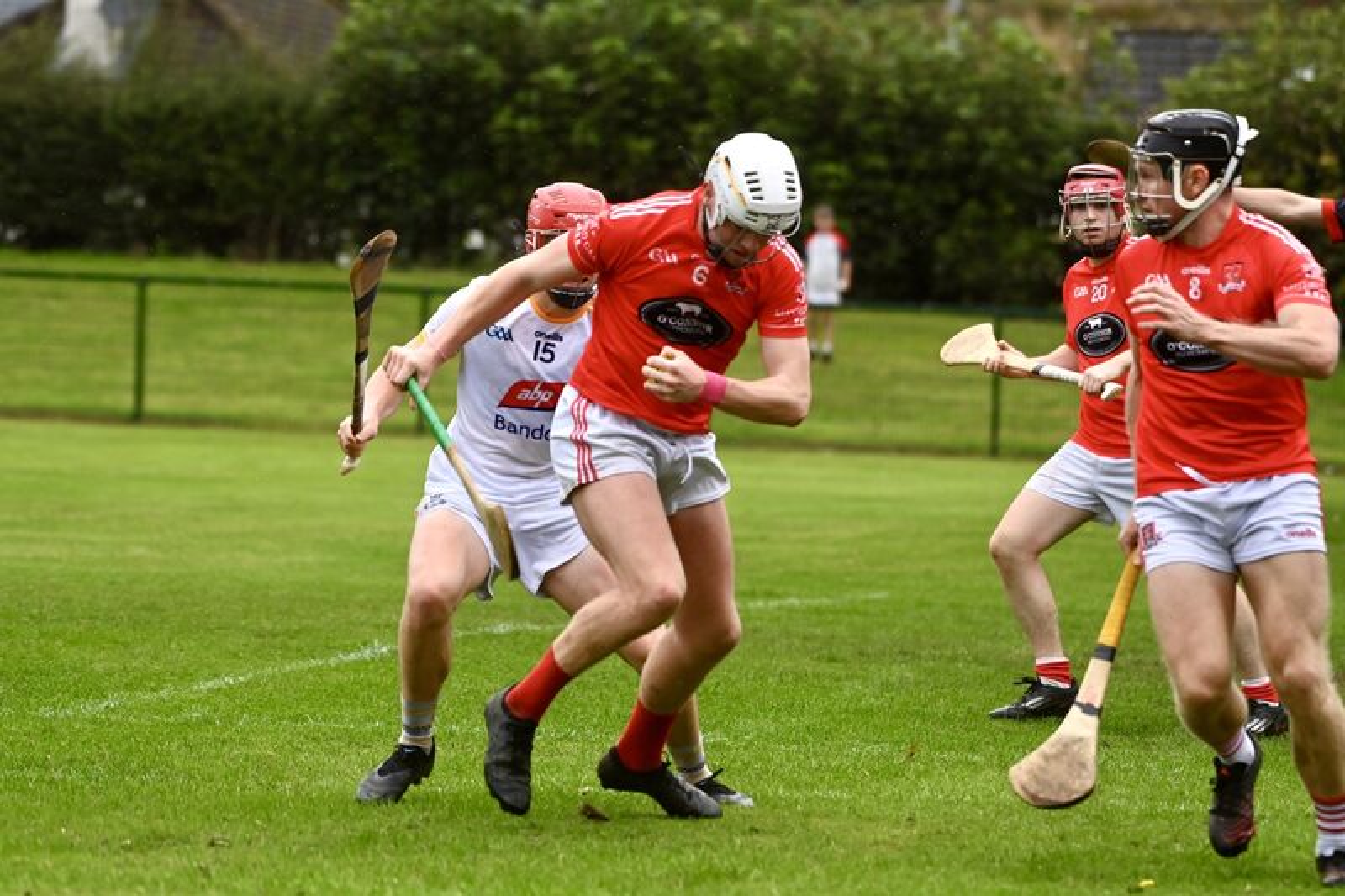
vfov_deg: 5.7
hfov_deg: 8.6
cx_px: 672
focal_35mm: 240
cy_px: 448
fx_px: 8964
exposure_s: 1/1600
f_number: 5.6
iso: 1600
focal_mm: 240
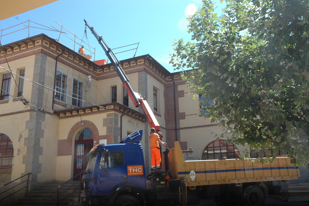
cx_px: 154
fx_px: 318
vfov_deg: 35.9
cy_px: 105
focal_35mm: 37
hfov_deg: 51.9
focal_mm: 24
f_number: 10
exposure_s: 1/400
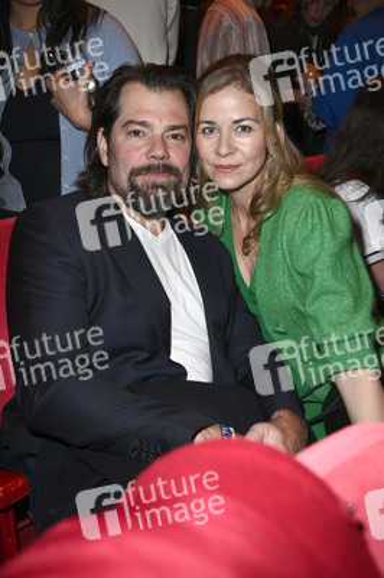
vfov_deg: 48.5
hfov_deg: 33.3
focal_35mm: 40
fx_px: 641
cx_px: 192
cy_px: 289
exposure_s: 1/50
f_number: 5.6
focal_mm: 40
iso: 2000
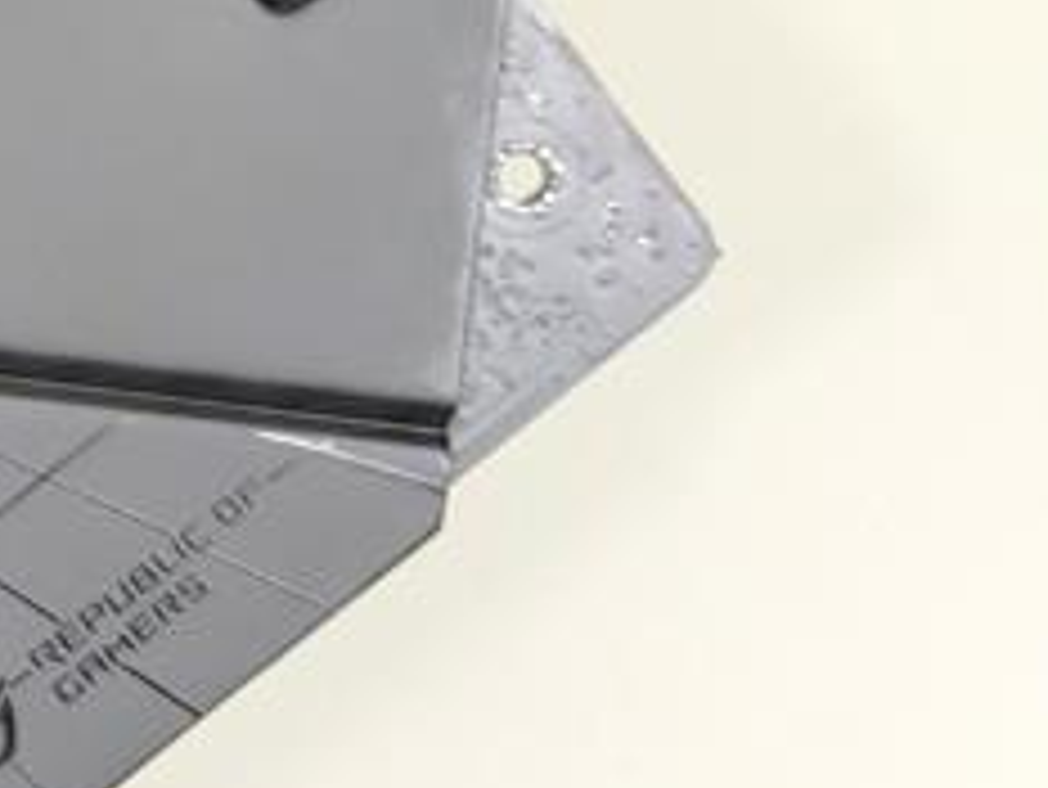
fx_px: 4877
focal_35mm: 161
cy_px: -358
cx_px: -1489
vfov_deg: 9.0
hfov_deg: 10.5
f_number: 1.85
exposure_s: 1/33
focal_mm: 6.78
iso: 532
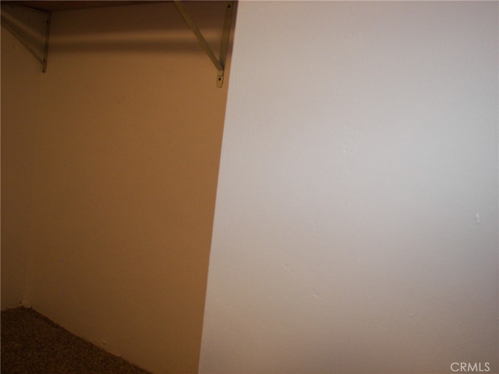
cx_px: 250
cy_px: 187
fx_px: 519
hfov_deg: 51.4
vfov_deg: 39.7
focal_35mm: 36
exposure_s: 1/30
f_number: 2.8
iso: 100
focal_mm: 6
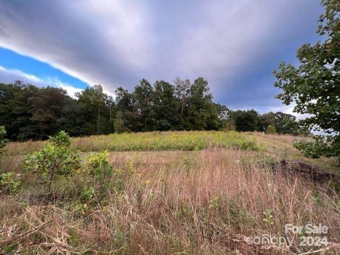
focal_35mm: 13
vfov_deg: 89.9
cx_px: 170
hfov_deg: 106.2
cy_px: 128
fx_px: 128
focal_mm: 1.57
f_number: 1.8
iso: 32
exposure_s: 1/99
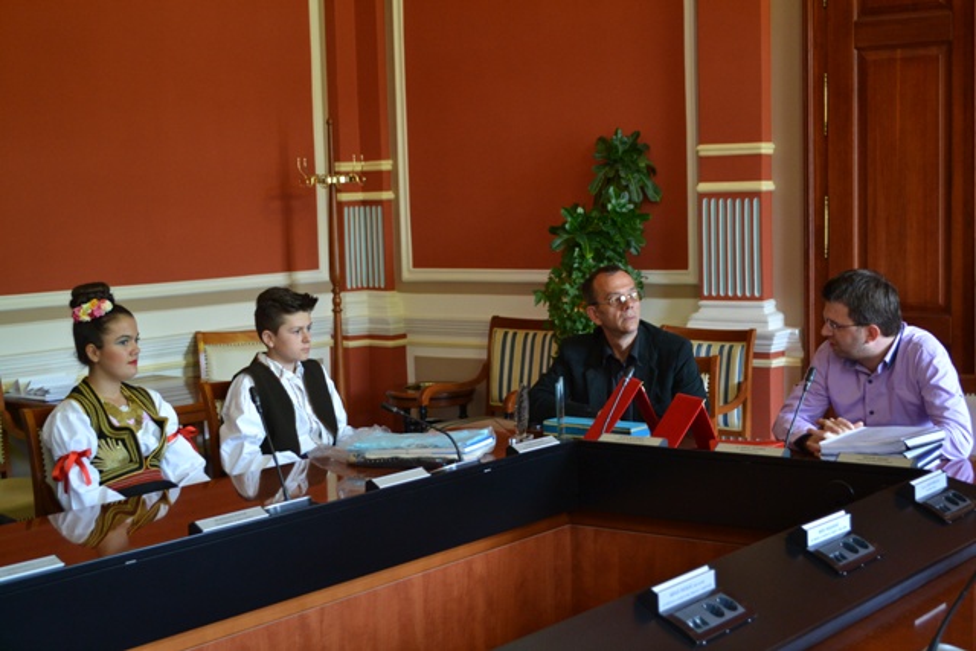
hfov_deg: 35.0
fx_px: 1546
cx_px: 488
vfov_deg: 23.8
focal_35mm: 57
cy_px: 326
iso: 1000
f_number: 5
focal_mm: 38
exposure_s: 1/60
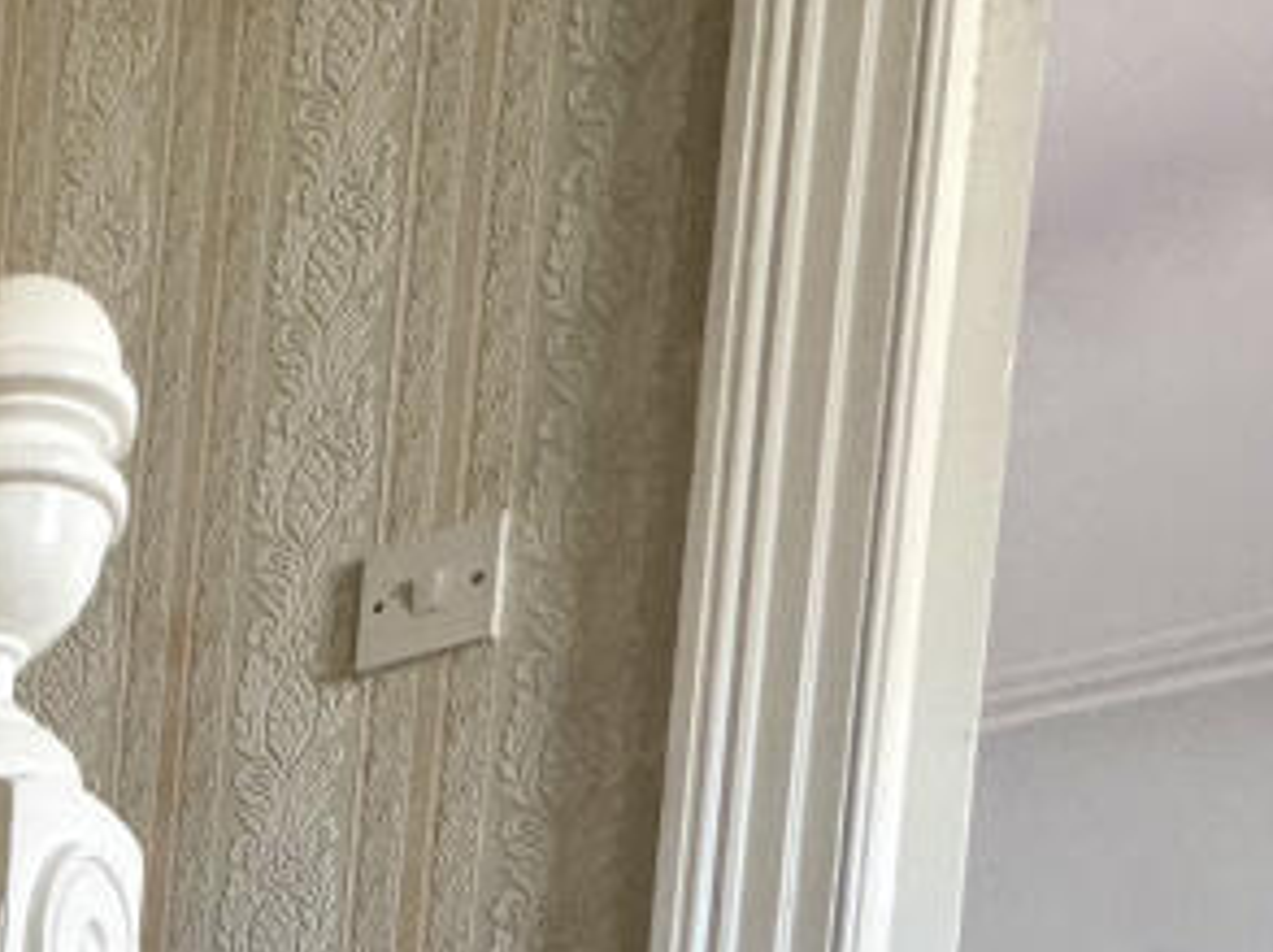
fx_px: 1800
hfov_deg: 25.0
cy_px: 1587
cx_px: -808
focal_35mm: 49
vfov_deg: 22.0
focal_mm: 2.22
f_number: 2.2
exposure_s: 1/99
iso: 160
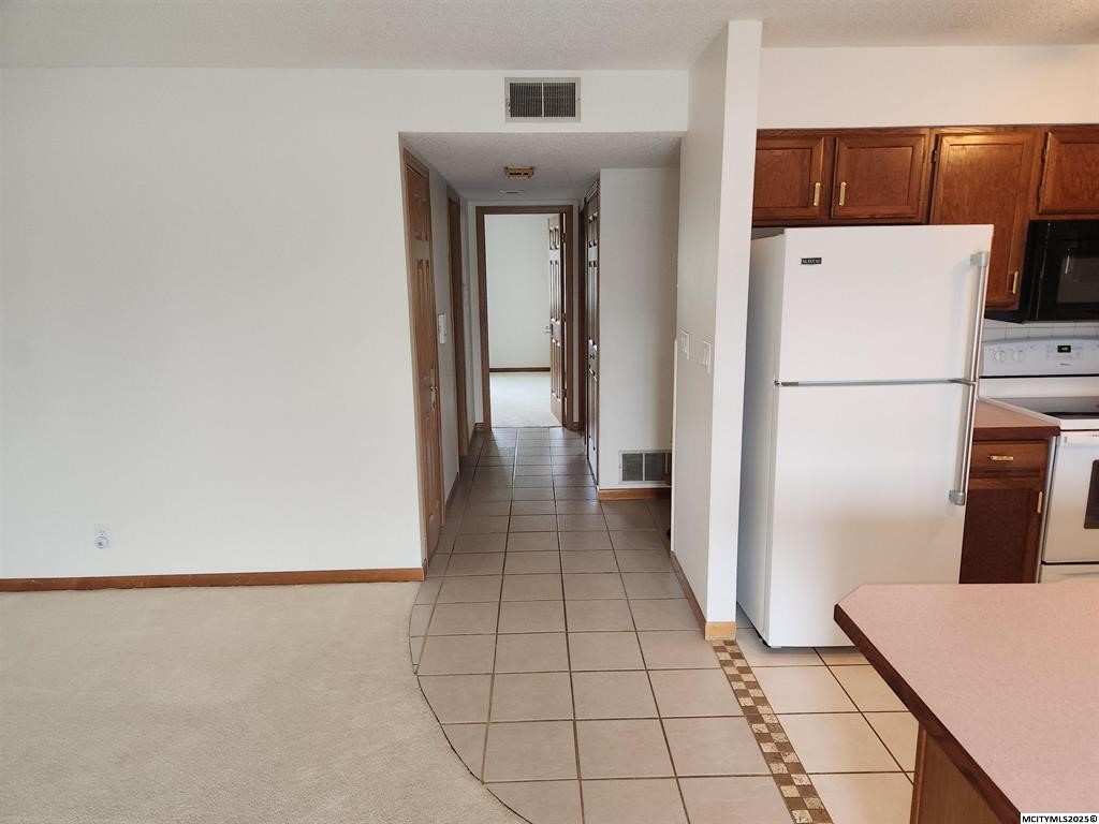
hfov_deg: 73.9
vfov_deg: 58.9
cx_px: 550
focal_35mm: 23
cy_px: 412
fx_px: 730
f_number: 1.8
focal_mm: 5.4
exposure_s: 1/60
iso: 125
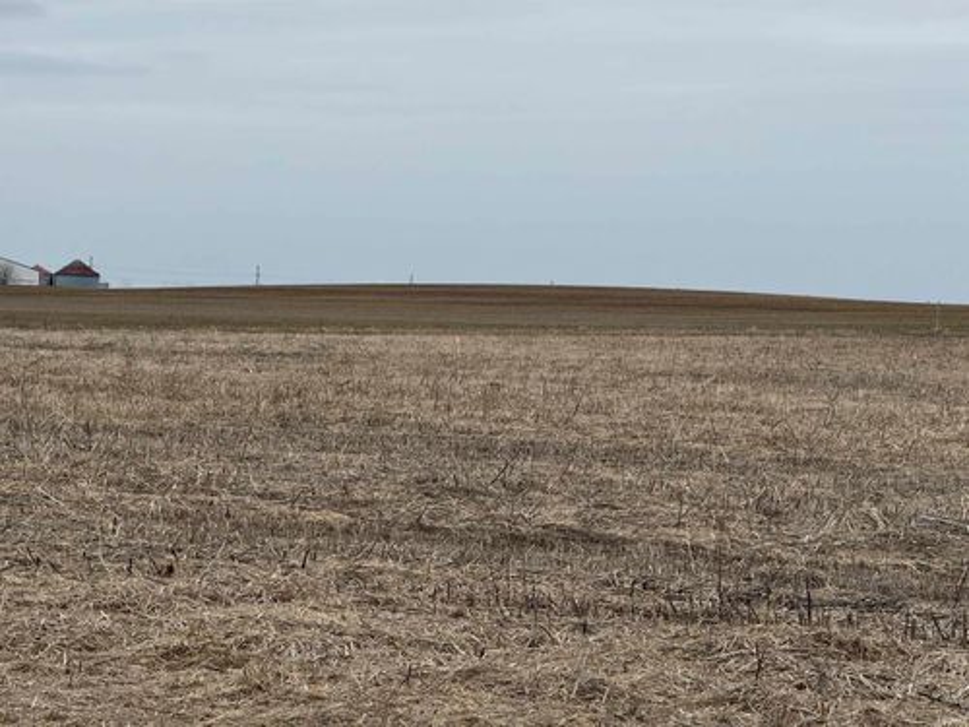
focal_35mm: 120
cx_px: 484
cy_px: 364
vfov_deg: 12.3
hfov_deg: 16.4
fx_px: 3359
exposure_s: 1/1271
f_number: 2.8
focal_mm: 15.66
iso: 50
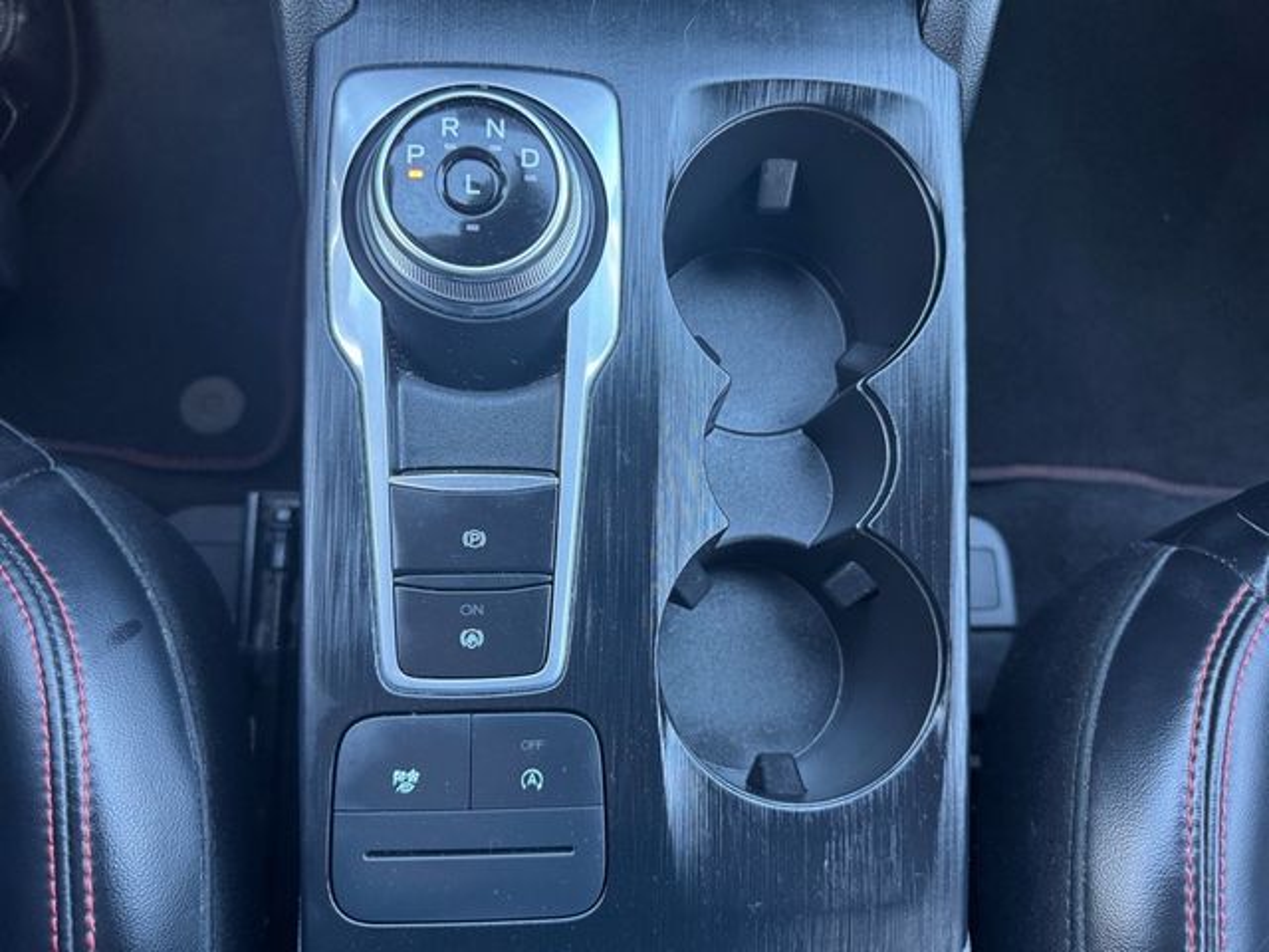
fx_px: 880
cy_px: 476
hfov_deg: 71.6
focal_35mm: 24
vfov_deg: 56.8
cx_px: 634
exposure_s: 1/51
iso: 400
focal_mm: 6.76
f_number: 1.78
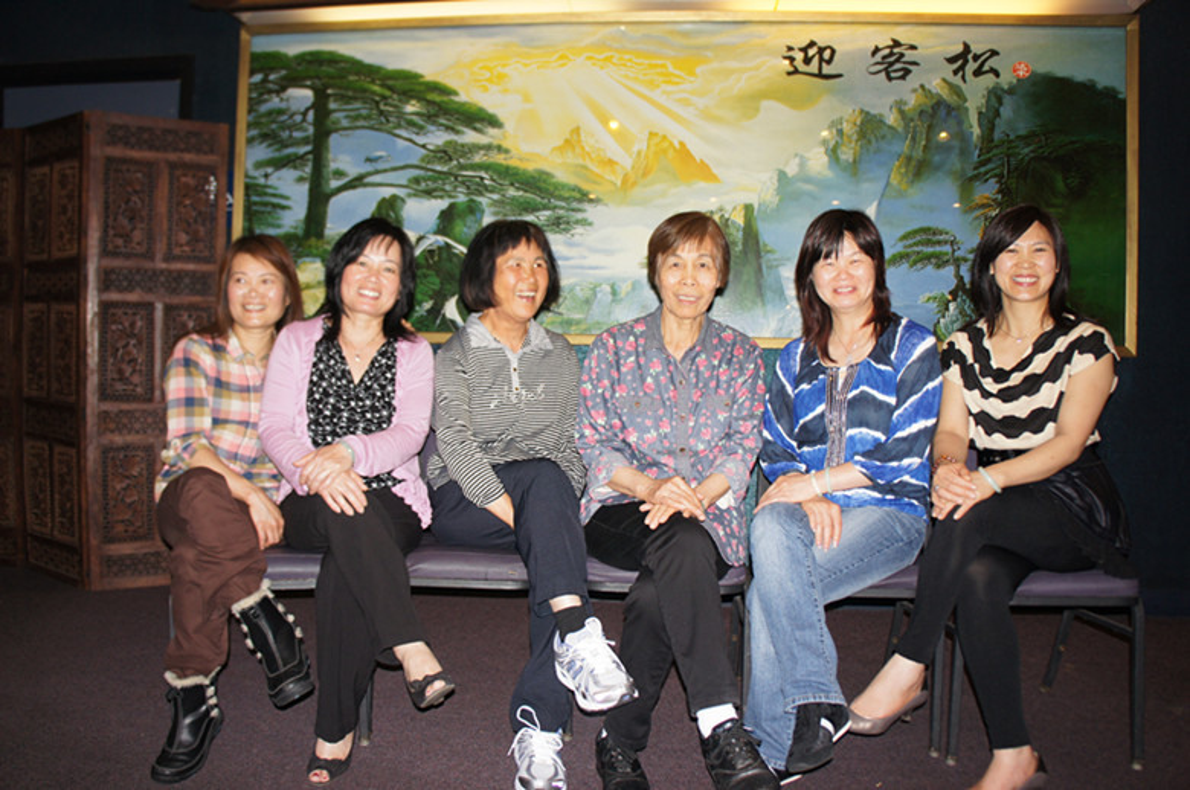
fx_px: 891
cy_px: 395
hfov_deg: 67.4
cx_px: 595
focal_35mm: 27
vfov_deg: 47.8
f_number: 3.5
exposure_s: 1/60
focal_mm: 18
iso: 200
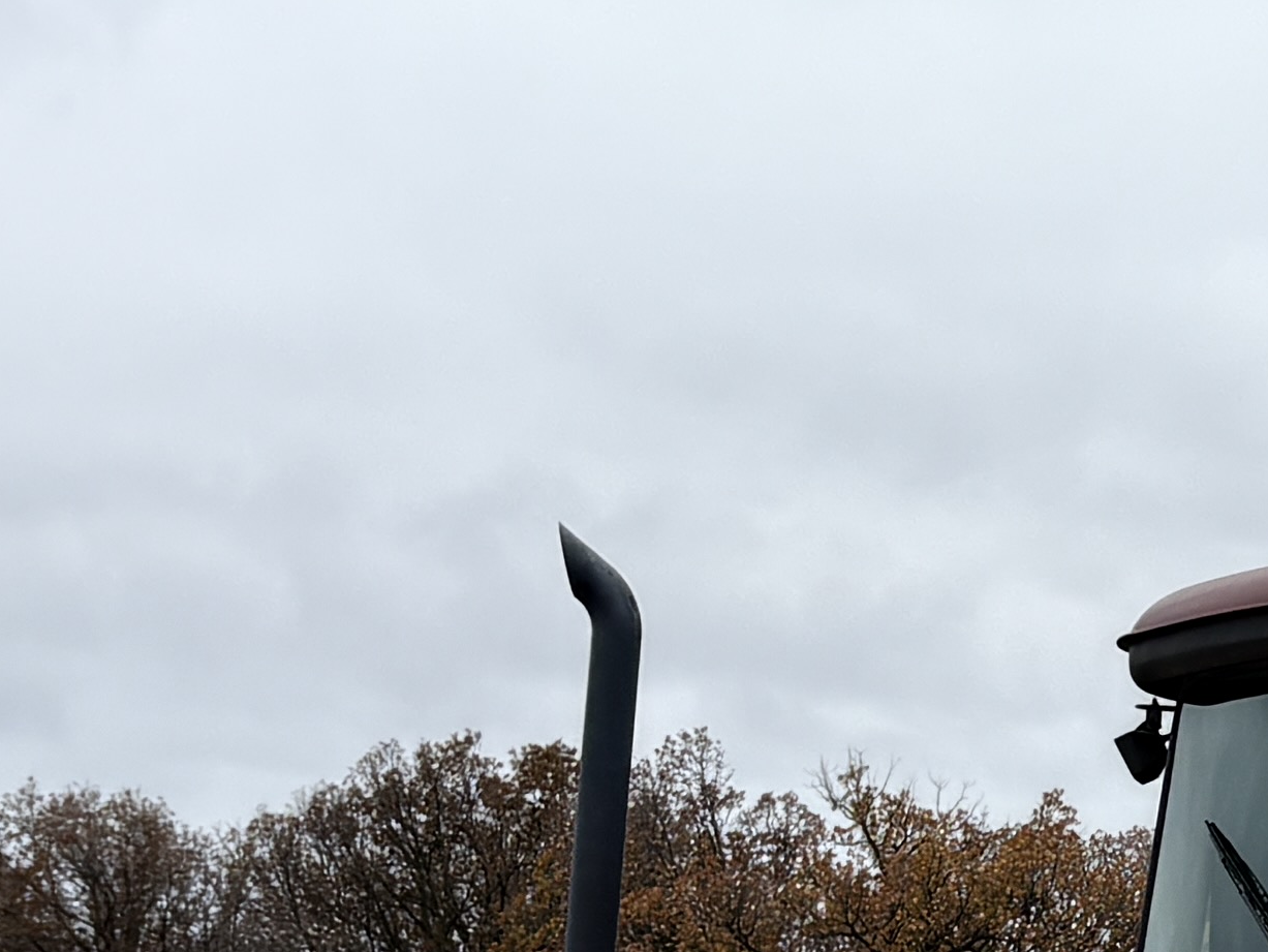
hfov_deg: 15.2
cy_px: 1138
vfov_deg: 12.0
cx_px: 1820
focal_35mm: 121
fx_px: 4434
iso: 50
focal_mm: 5.96
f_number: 1.6
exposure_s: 1/1196
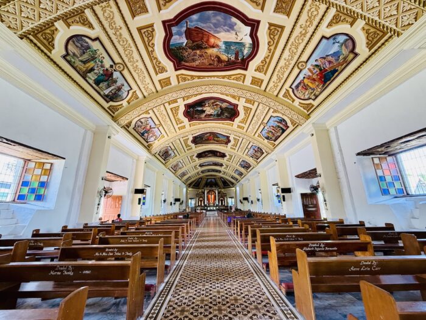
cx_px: 213
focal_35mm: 14
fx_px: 172
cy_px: 160
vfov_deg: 85.7
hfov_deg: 102.1
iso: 200
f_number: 2.2
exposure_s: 1/99
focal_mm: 2.22
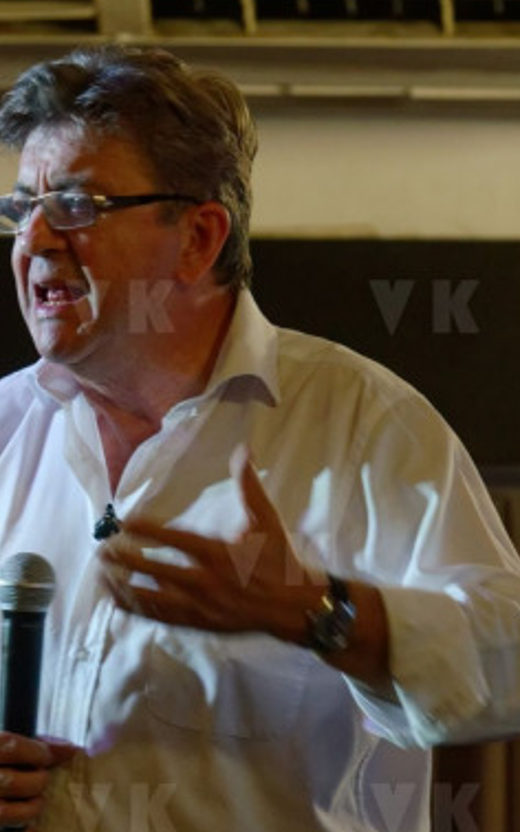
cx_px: 120
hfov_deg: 4.3
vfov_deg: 6.9
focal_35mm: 303
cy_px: 610
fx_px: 6871
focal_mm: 125
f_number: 5.6
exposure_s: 1/60
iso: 1600
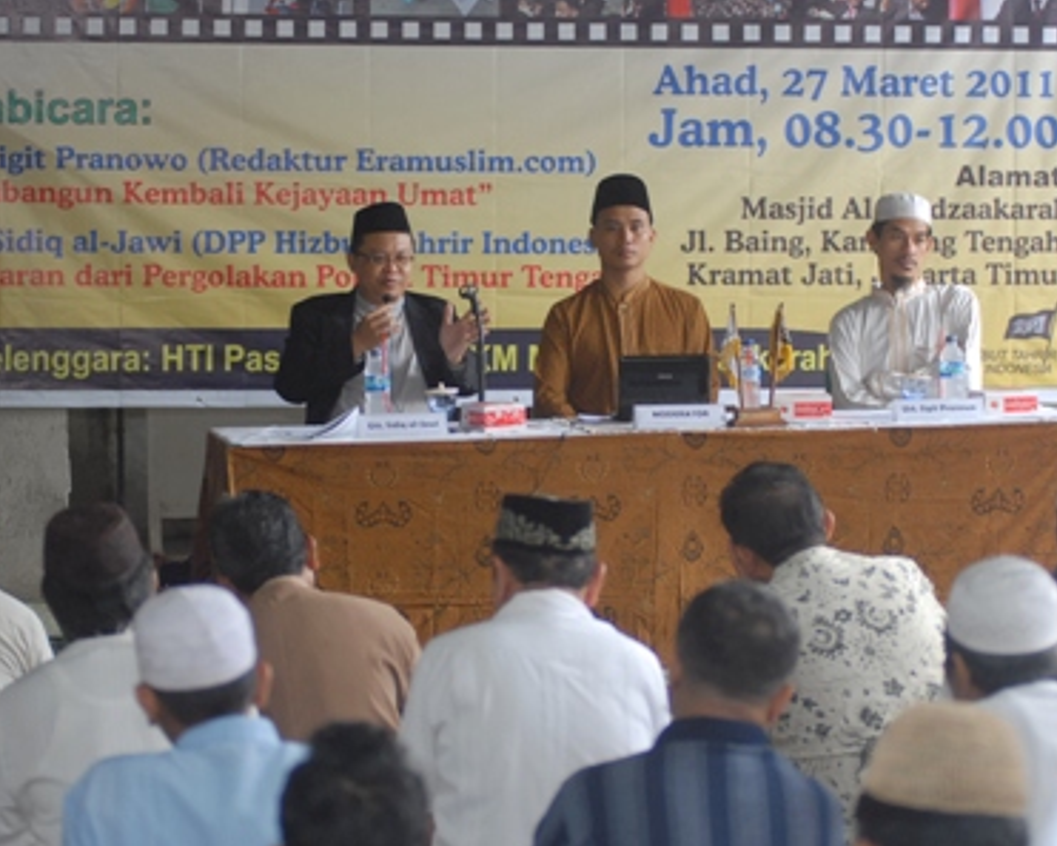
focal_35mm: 136
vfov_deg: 11.4
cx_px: 513
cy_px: 424
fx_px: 4256
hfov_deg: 14.2
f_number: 2.8
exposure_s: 1/50
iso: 400
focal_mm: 80
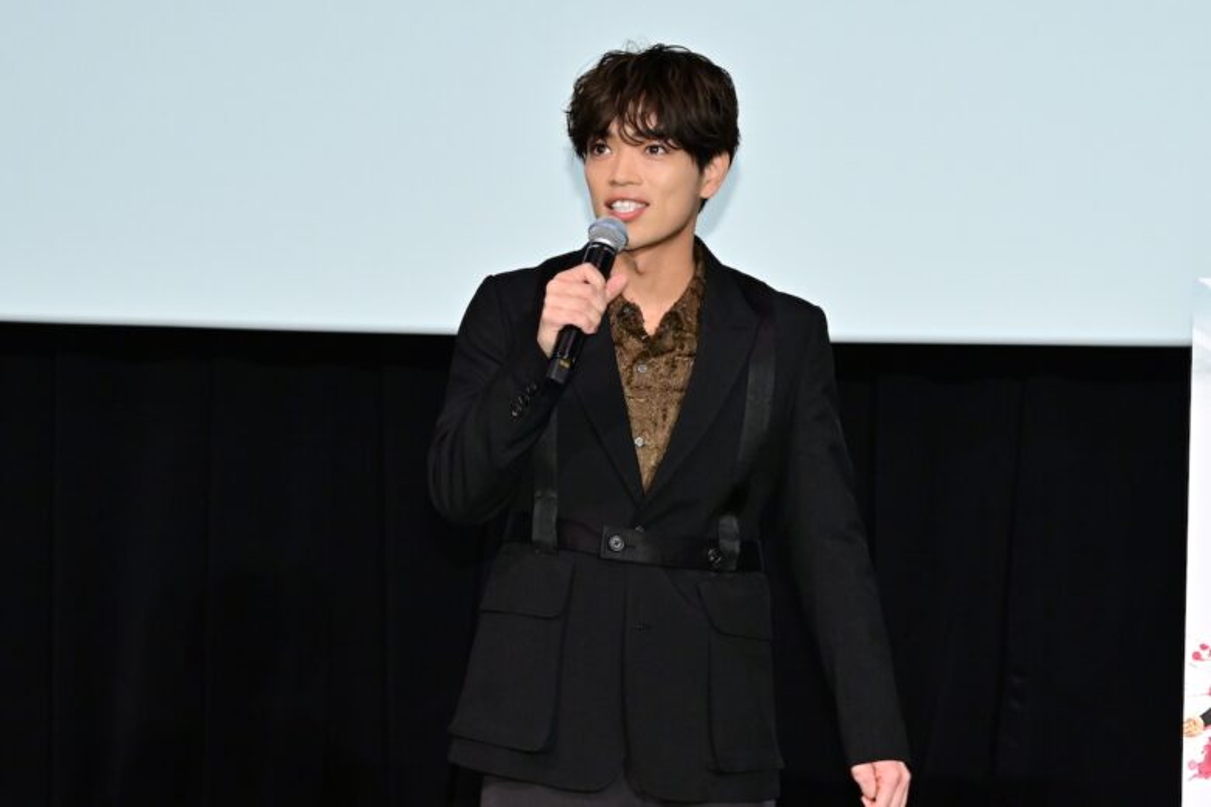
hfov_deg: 14.3
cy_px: 404
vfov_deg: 9.5
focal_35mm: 144
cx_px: 606
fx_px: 4844
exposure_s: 1/200
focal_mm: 96
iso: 3200
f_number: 6.3
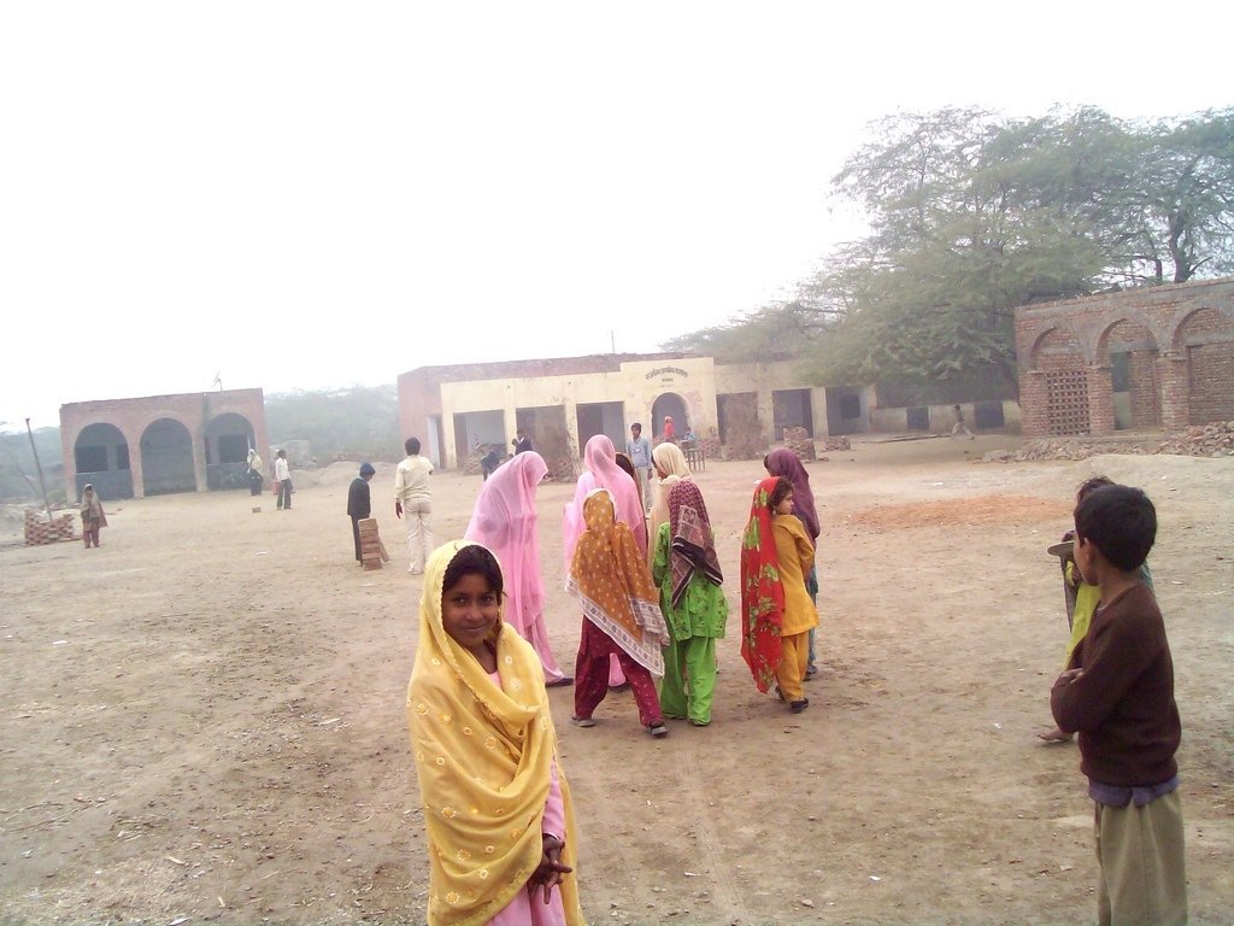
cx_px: 617
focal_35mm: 36
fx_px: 1283
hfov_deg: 51.4
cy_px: 463
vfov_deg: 39.7
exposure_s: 1/408
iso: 80
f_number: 2.7
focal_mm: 6
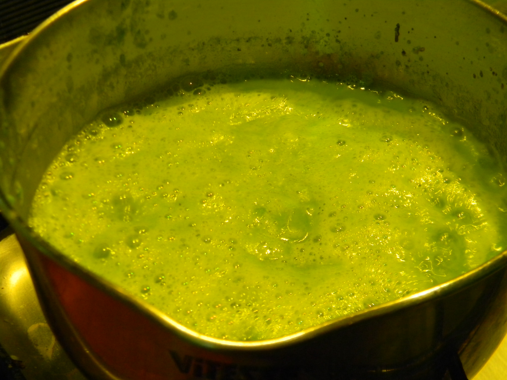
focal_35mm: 47
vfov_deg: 30.9
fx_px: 688
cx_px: 254
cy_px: 190
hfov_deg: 40.4
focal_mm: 8.6
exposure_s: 1/18
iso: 400
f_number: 3.9
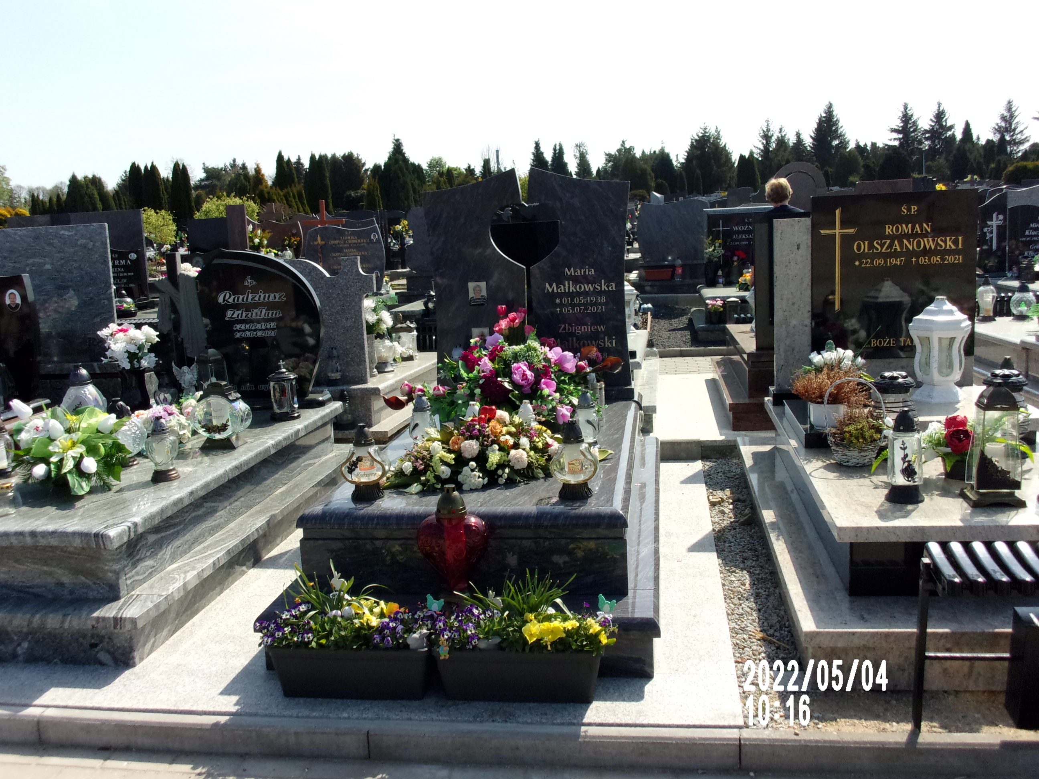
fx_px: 1081
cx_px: 520
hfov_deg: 51.4
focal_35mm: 36
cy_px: 390
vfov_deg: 39.7
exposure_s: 1/220
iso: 200
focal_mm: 6.4
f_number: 11.8
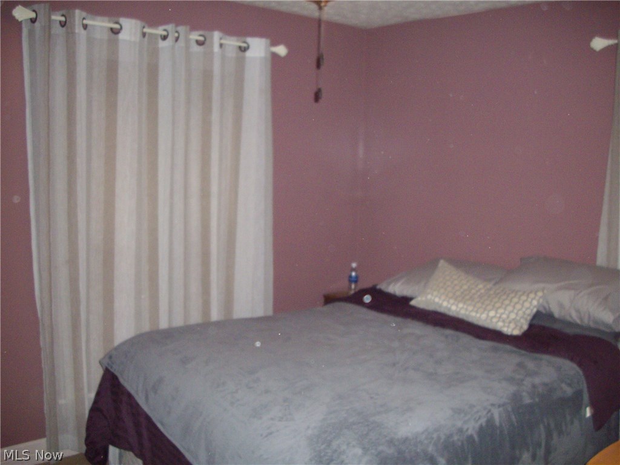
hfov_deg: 50.1
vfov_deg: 38.7
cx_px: 310
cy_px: 232
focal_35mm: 37
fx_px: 663
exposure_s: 1/50
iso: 328
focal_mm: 6.2
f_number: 2.8
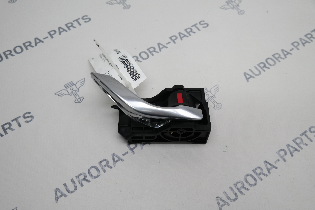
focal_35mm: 36
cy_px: 105
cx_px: 158
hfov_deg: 53.1
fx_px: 315
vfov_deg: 36.9
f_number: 4
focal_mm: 24
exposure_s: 1/100
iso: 200
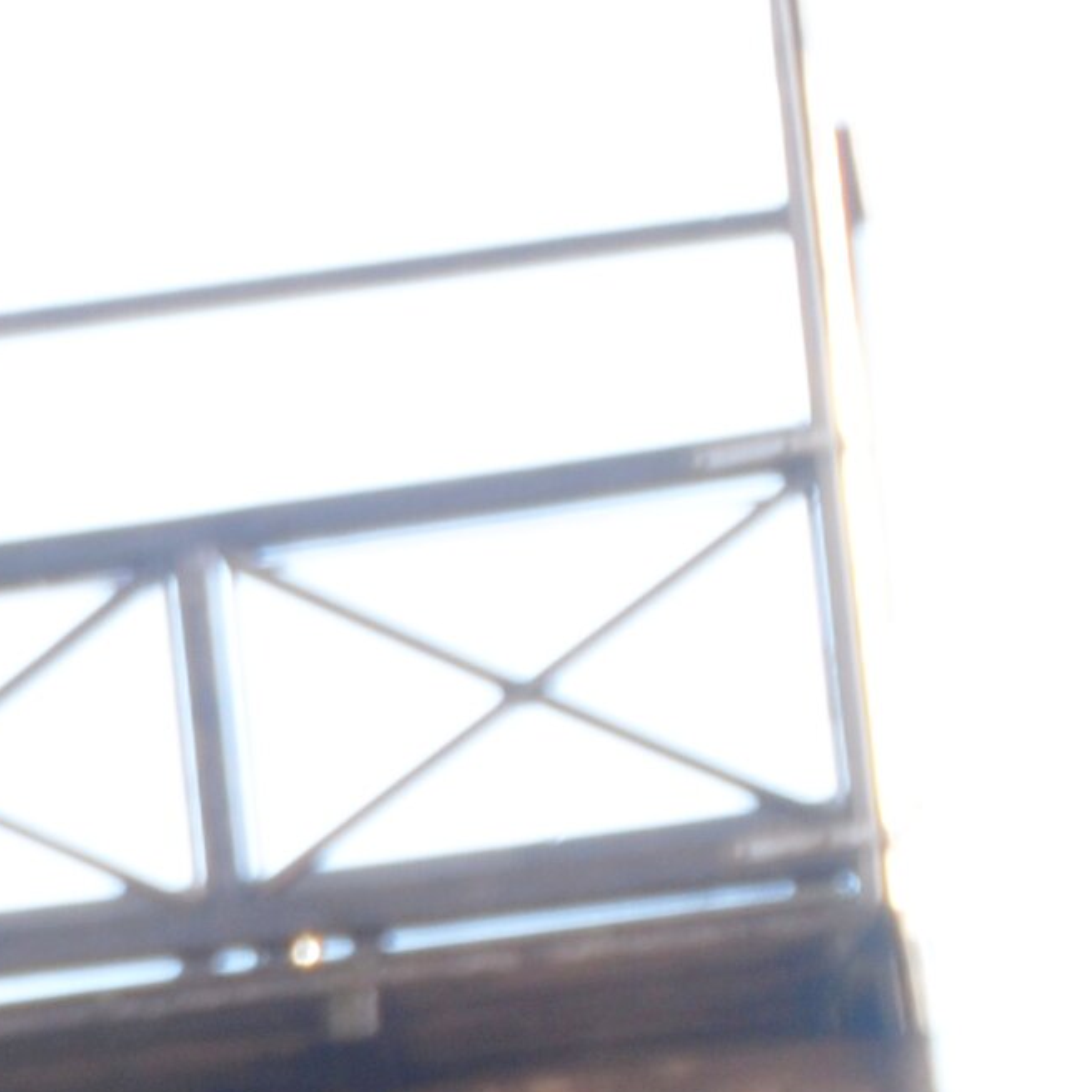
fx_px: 20986
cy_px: 1355
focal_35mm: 588
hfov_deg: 3.0
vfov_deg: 3.0
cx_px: -1435
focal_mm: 78
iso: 125
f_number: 5.6
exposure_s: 1/125
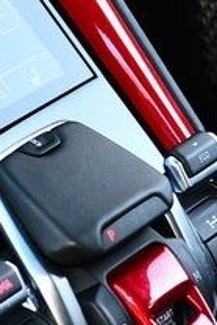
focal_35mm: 260
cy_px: 27
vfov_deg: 7.9
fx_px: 2347
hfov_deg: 5.3
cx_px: 115
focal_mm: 45
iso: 500
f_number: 4.2
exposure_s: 1/100
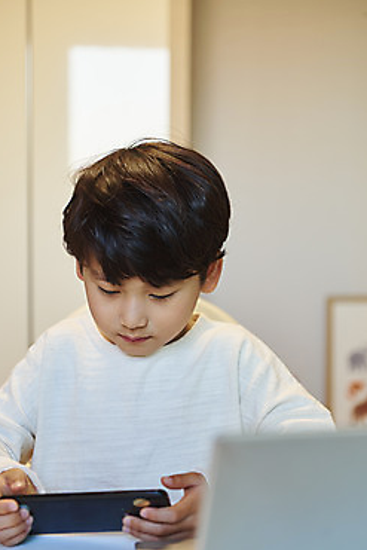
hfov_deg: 25.1
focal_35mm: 54
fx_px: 825
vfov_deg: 36.8
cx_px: 189
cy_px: 294
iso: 400
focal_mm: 50
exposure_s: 1/100
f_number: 2.8
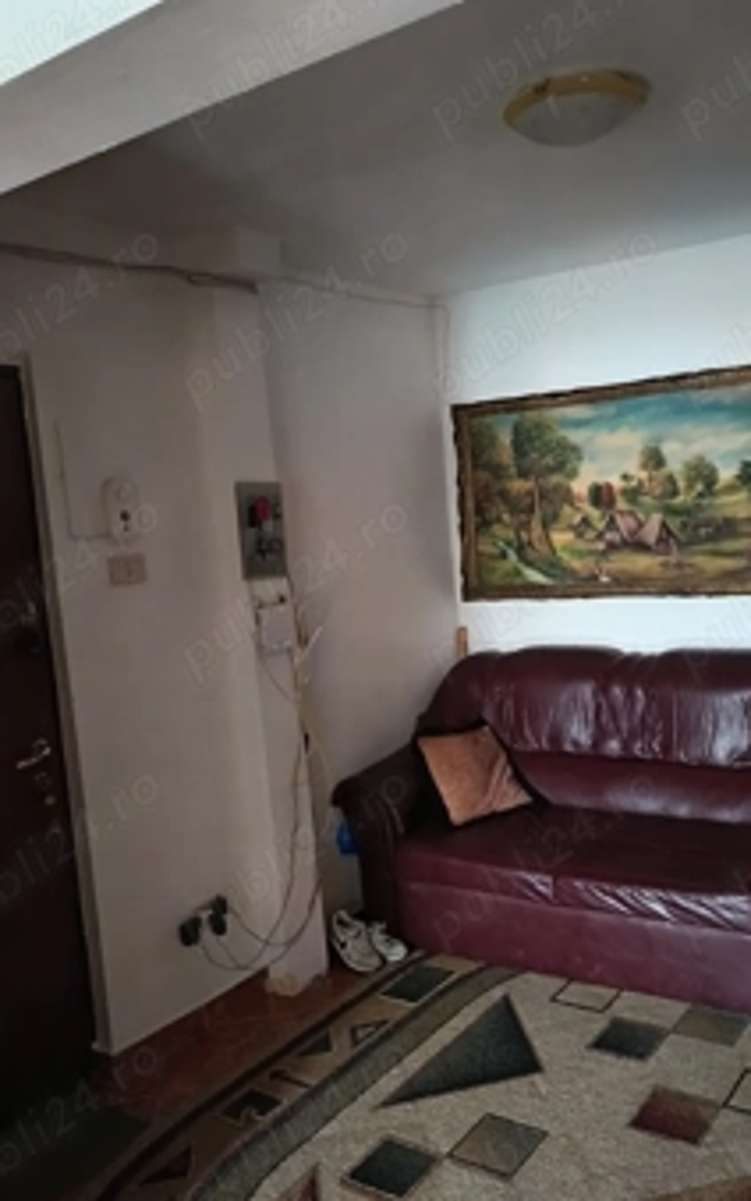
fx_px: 982
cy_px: 645
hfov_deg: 41.8
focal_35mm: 30
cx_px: 418
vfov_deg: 62.8
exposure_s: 1/16.7
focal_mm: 5.31
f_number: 1.7
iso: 3965
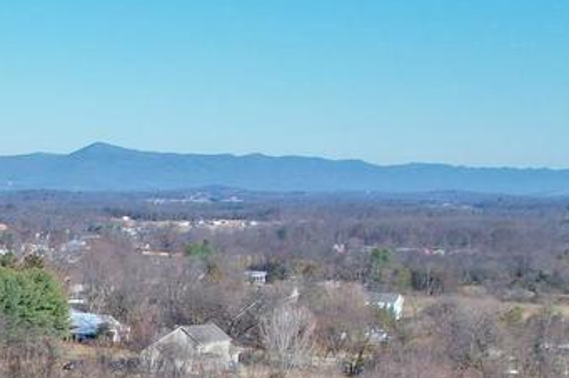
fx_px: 1469
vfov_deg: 13.9
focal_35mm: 93
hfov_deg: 18.1
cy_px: 548
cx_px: -410
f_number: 2.8
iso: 100
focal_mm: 8.38
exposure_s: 1/2000
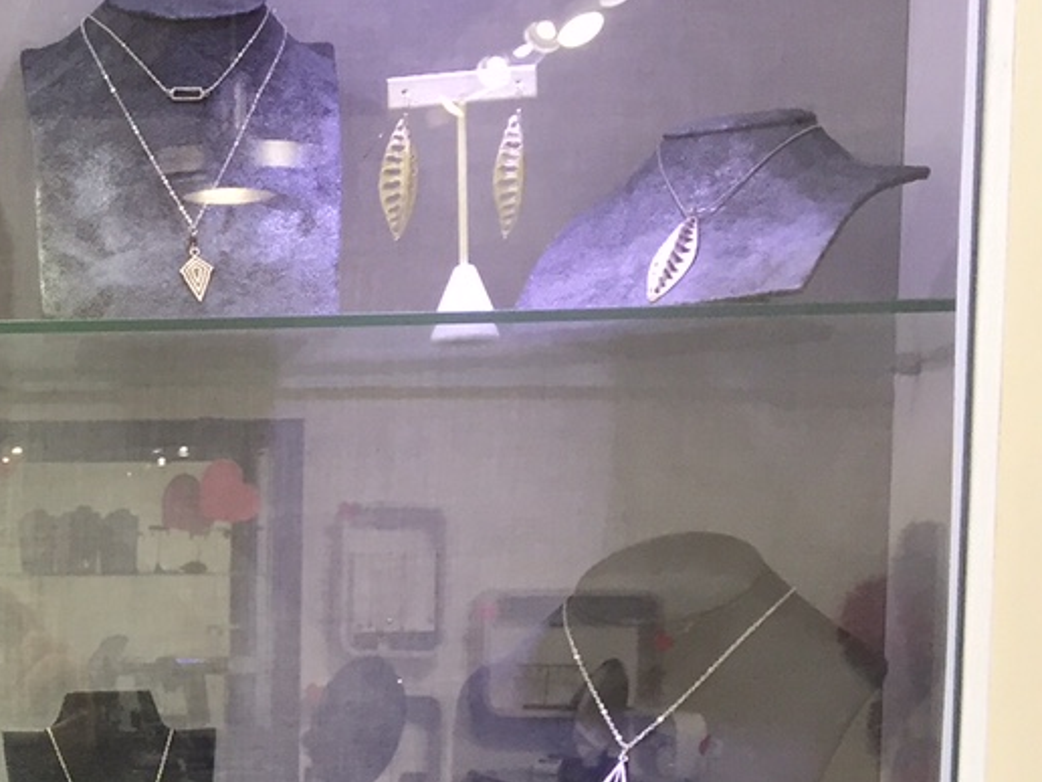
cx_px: -248
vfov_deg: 19.8
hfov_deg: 24.2
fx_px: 2167
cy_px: 788
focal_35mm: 72
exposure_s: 1/30
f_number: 2.2
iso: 64
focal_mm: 4.15
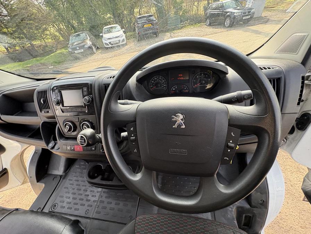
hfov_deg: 102.1
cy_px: 117
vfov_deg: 85.7
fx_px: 126
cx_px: 156
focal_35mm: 14
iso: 125
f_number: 2.2
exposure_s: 1/130
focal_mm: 2.22
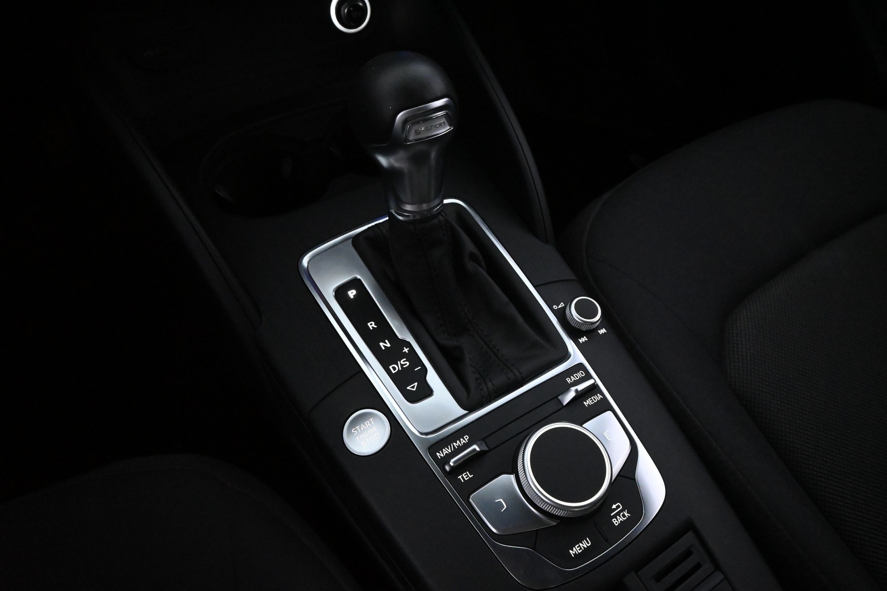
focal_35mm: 27
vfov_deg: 47.9
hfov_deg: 67.4
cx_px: 444
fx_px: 665
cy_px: 296
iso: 8000
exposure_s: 1/50
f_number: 7.1
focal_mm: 18
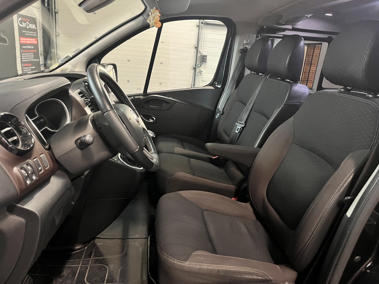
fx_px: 285
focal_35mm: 26
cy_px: 142
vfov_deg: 53.1
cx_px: 190
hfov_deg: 67.3
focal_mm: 5.1
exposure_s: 1/33
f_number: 1.6
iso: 640
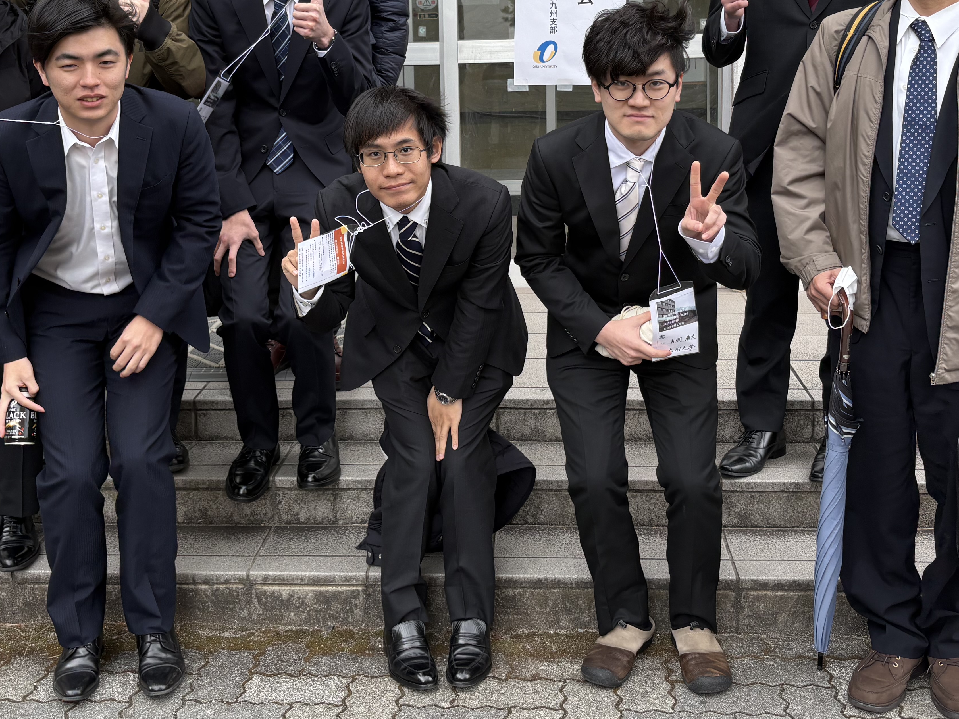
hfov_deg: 42.9
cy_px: 171
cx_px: 459
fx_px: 1219
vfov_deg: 32.2
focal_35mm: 44
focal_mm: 5.96
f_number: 1.6
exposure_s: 1/188
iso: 40
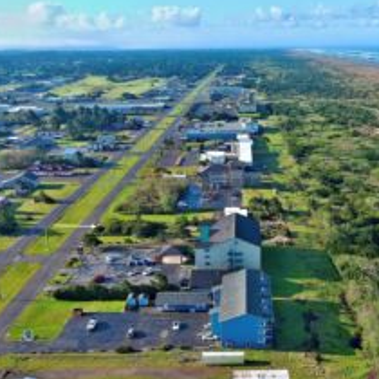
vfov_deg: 36.0
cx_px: 253
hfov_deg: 35.7
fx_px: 582
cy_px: 217
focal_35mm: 47
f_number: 2.8
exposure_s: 1/737
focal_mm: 10.57
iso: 100
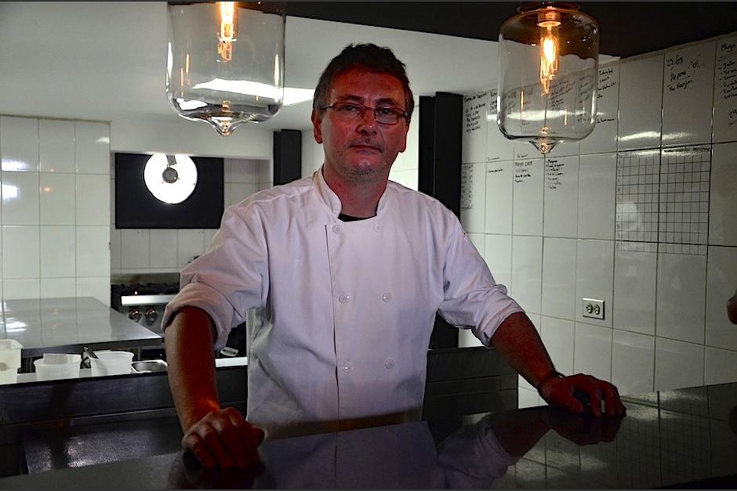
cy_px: 246
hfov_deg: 49.5
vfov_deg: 34.2
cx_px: 368
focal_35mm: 39
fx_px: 798
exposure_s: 1/60
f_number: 4
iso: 1000
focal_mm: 26
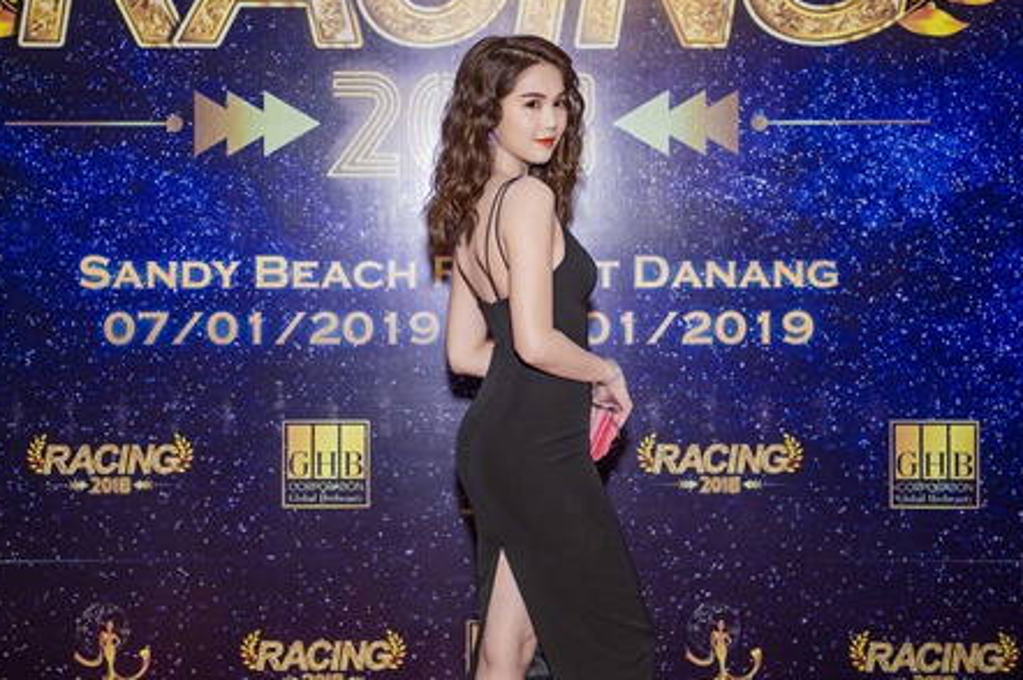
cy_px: 251
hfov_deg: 27.7
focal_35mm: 73
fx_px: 2073
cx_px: 465
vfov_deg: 18.6
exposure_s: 1/200
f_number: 2.8
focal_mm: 52
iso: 1000
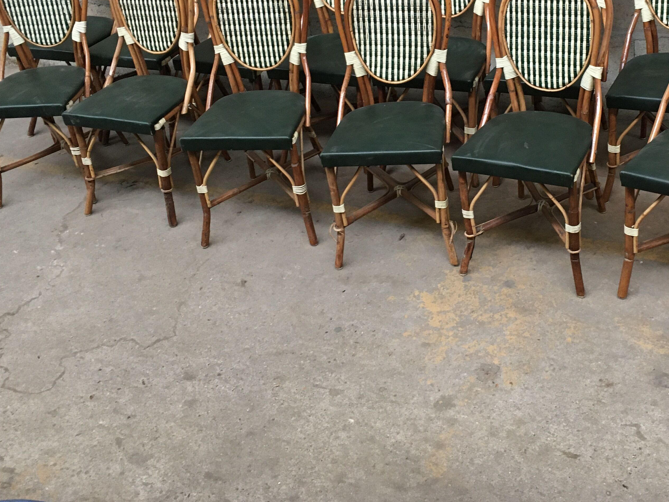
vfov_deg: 31.0
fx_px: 889
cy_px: 134
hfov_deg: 40.7
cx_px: 452
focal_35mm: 46
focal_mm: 4.15
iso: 160
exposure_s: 1/33
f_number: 2.2
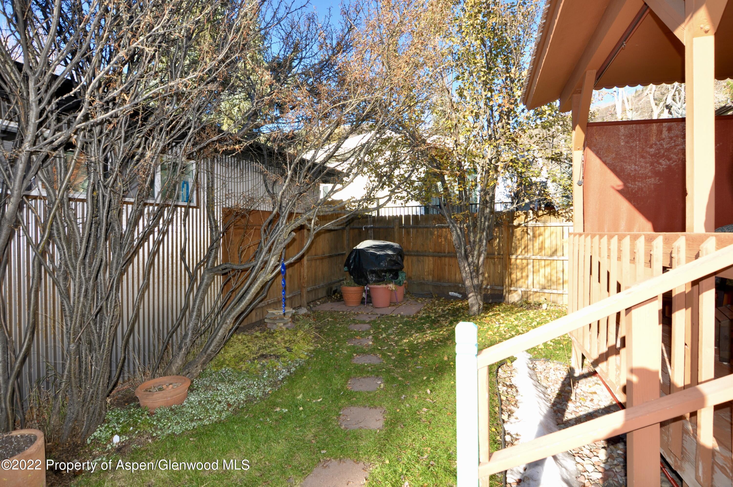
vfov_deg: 67.2
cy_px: 244
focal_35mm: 18
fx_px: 366
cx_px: 366
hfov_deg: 90.1
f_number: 5.6
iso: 200
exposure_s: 1/200
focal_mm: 12
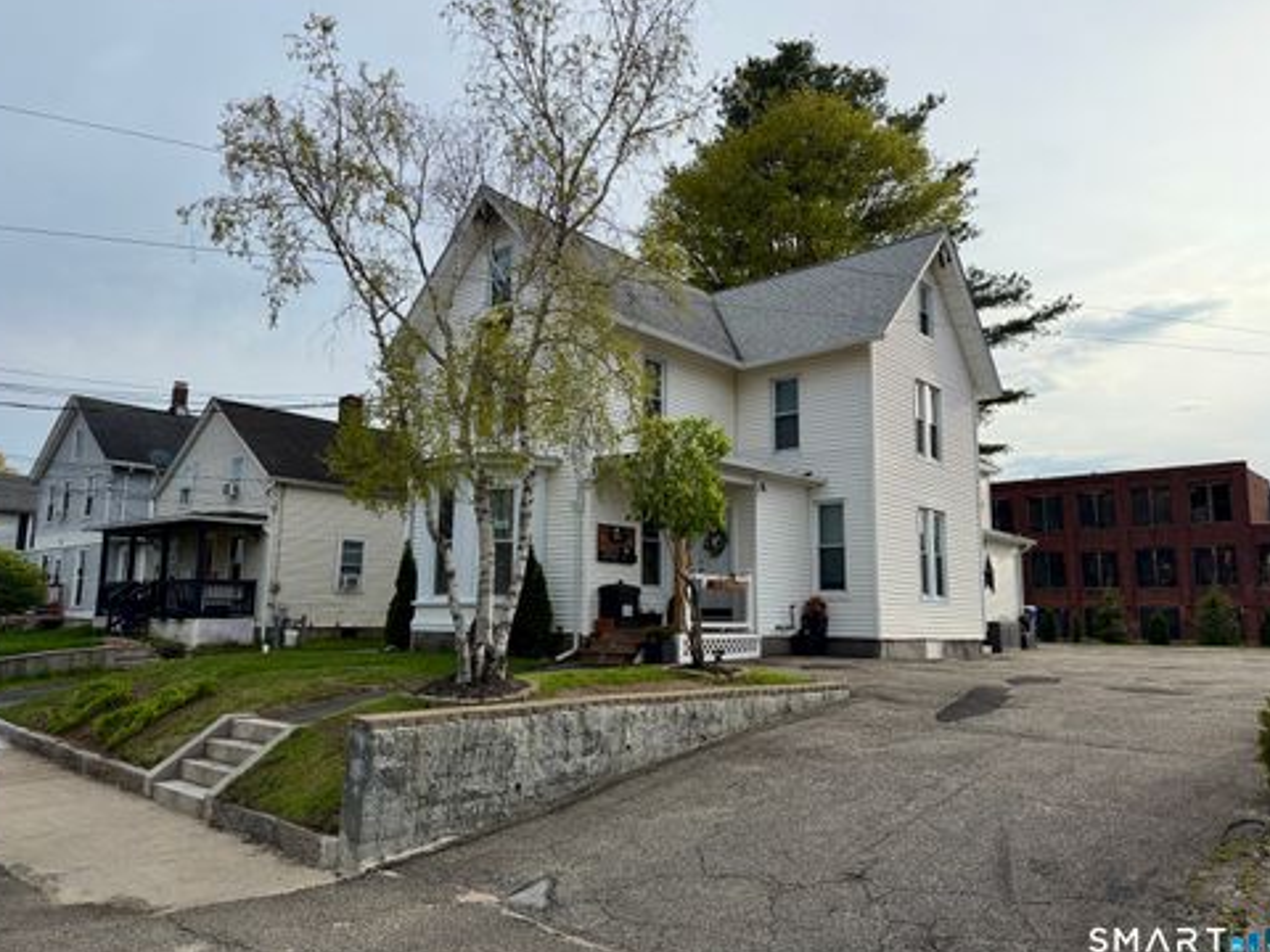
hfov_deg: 69.4
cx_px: 624
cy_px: 467
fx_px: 917
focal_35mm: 25
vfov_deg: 54.9
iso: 100
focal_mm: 6.76
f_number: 1.78
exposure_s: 1/5319
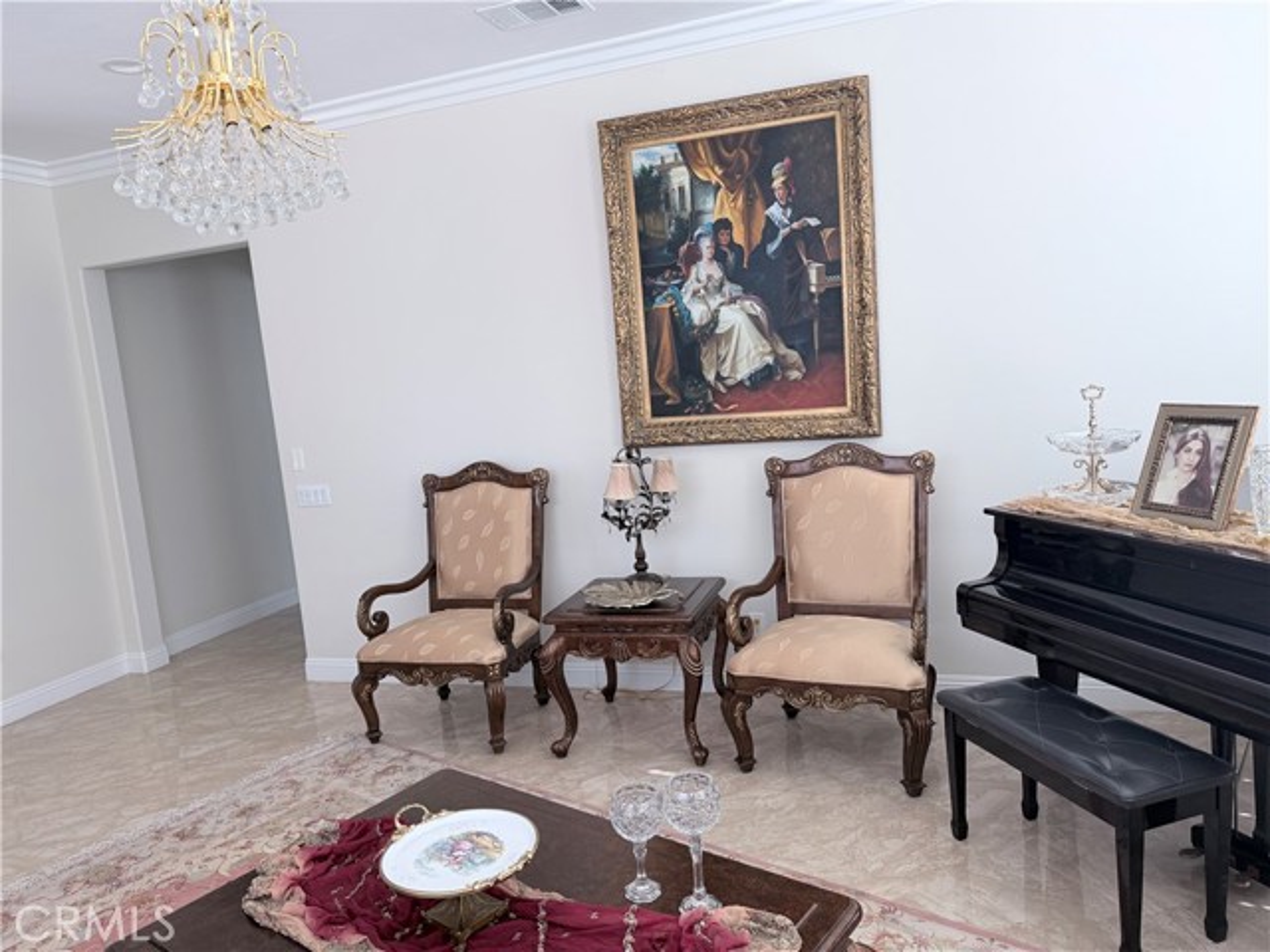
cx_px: 635
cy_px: 476
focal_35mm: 24
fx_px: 881
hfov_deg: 71.6
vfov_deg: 56.8
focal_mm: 6.76
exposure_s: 1/121
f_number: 1.78
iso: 125
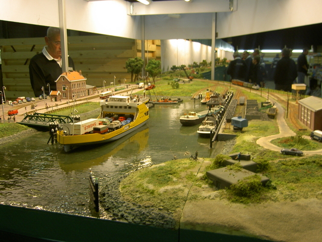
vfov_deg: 41.8
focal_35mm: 34
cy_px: 121
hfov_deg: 53.9
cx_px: 161
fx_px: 316
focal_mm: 5.6
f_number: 2.8
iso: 50
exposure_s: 1/13
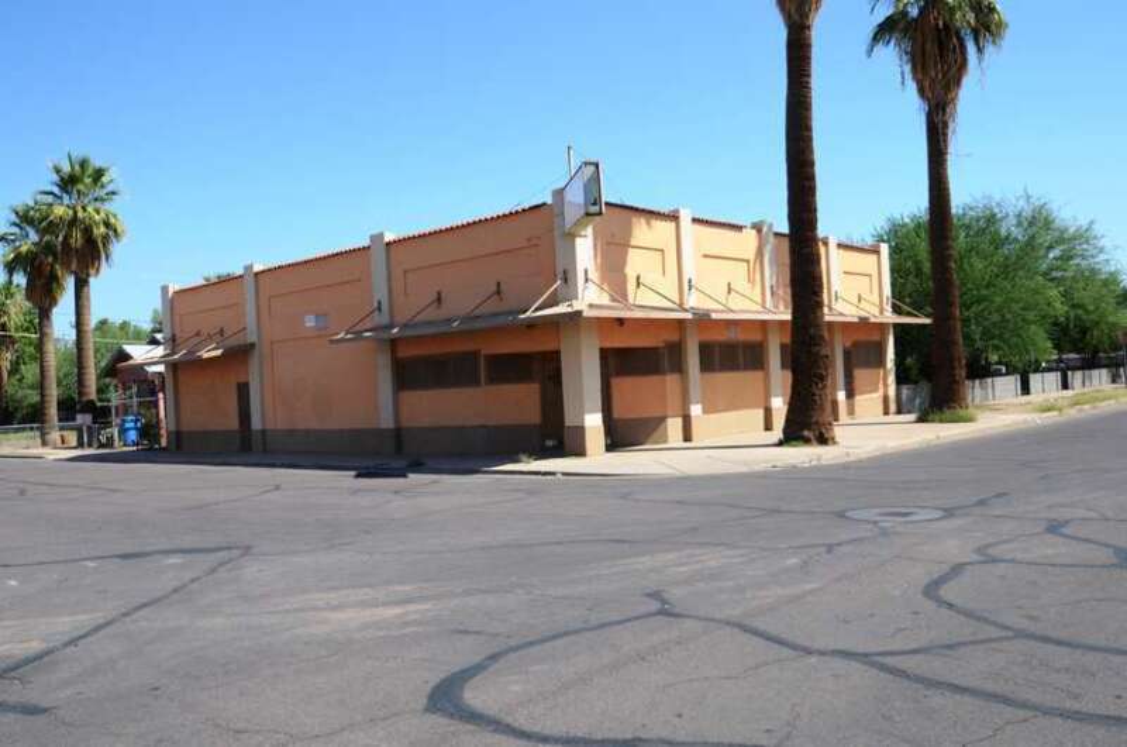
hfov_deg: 62.0
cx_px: 564
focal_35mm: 30
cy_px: 374
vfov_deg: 43.4
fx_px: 937
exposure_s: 1/2000
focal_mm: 20
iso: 400
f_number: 5.6
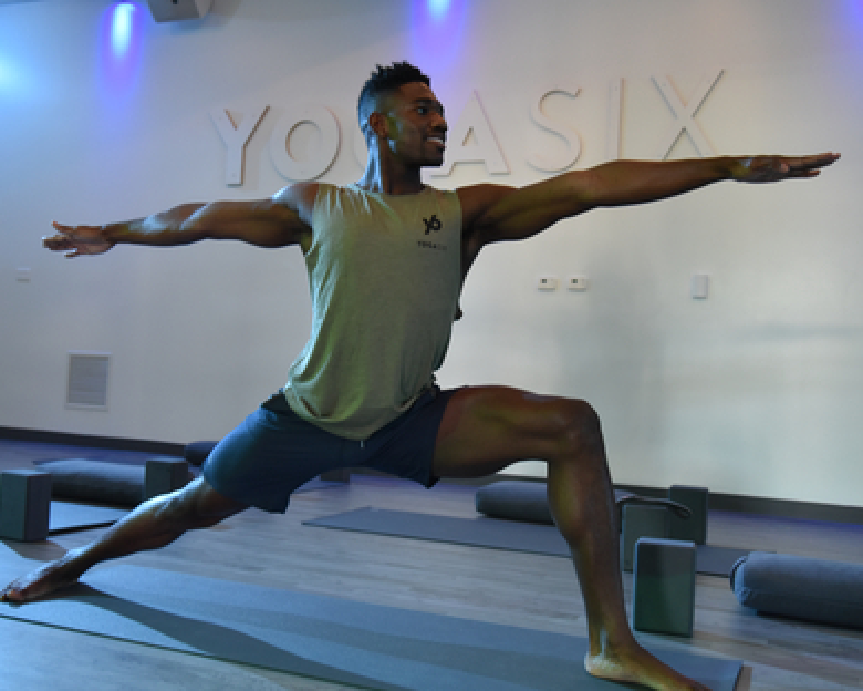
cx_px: 438
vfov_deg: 40.1
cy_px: 352
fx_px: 945
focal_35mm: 37
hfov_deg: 49.1
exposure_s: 1/60
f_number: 4
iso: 2800
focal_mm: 32
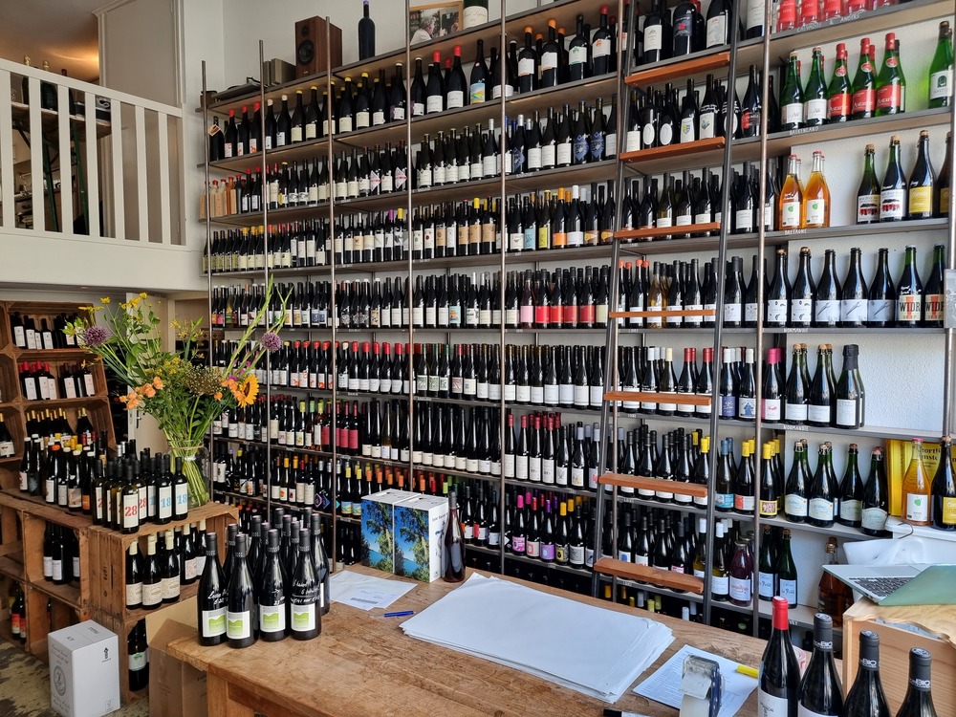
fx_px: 663
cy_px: 358
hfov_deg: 71.6
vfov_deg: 56.8
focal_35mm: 24
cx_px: 478
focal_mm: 6.7
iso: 80
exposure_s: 1/100
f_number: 1.8
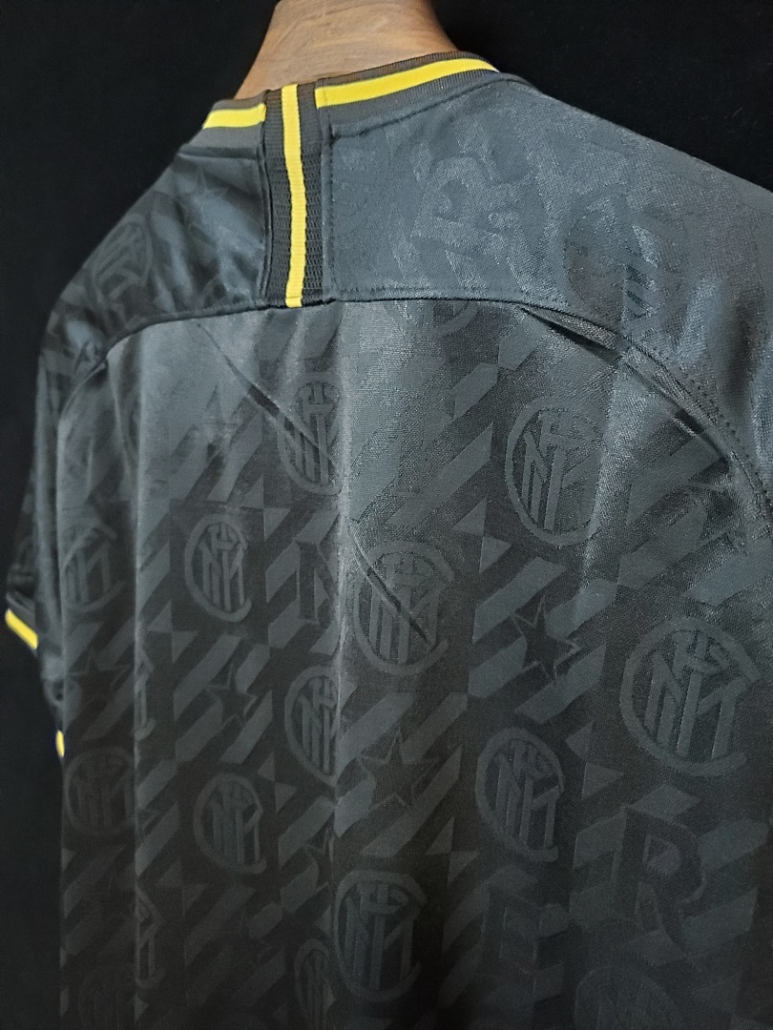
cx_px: 386
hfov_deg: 53.1
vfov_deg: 67.3
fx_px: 774
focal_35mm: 26
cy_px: 515
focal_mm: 4.3
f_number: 1.5
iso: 800
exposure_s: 1/9
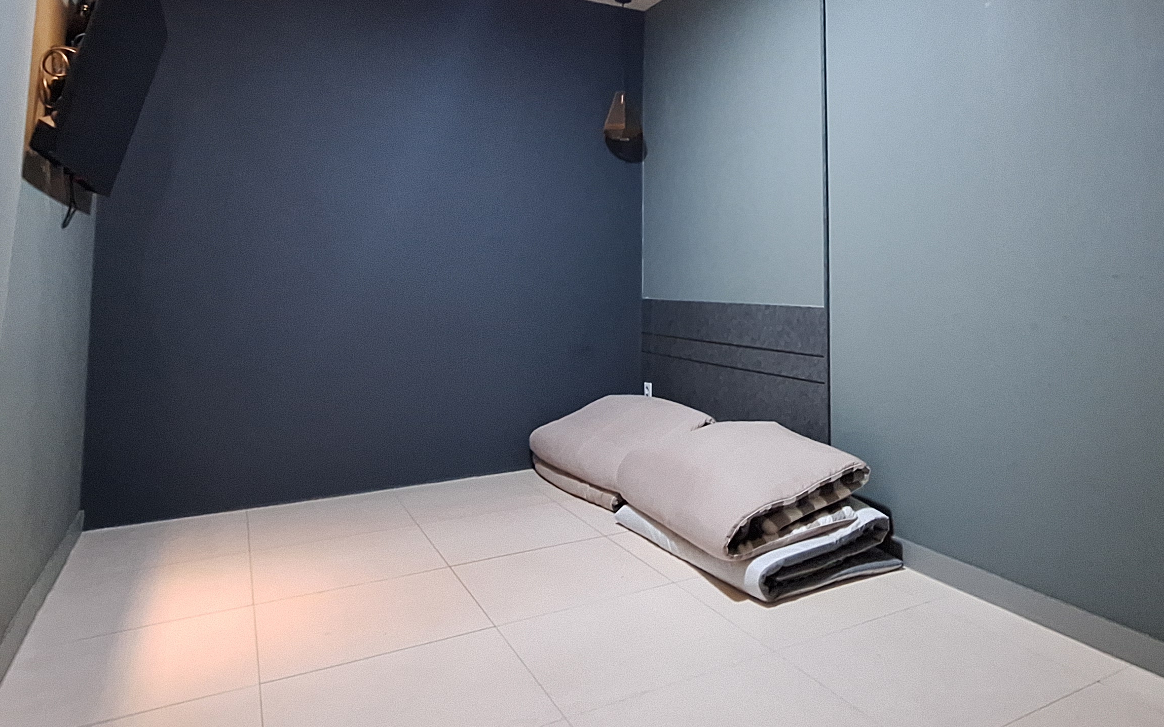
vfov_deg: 49.5
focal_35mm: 24
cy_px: 206
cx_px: 753
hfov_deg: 73.1
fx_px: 761
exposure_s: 1/20
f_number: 2.2
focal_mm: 1.74
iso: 640
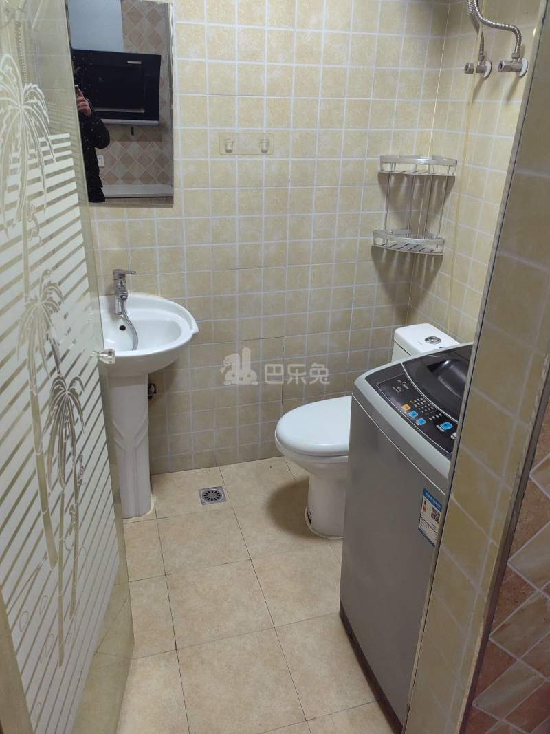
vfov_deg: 65.3
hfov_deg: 51.3
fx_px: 572
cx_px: 275
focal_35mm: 27
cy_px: 367
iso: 250
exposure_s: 1/100
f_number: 1.9
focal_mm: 5.52
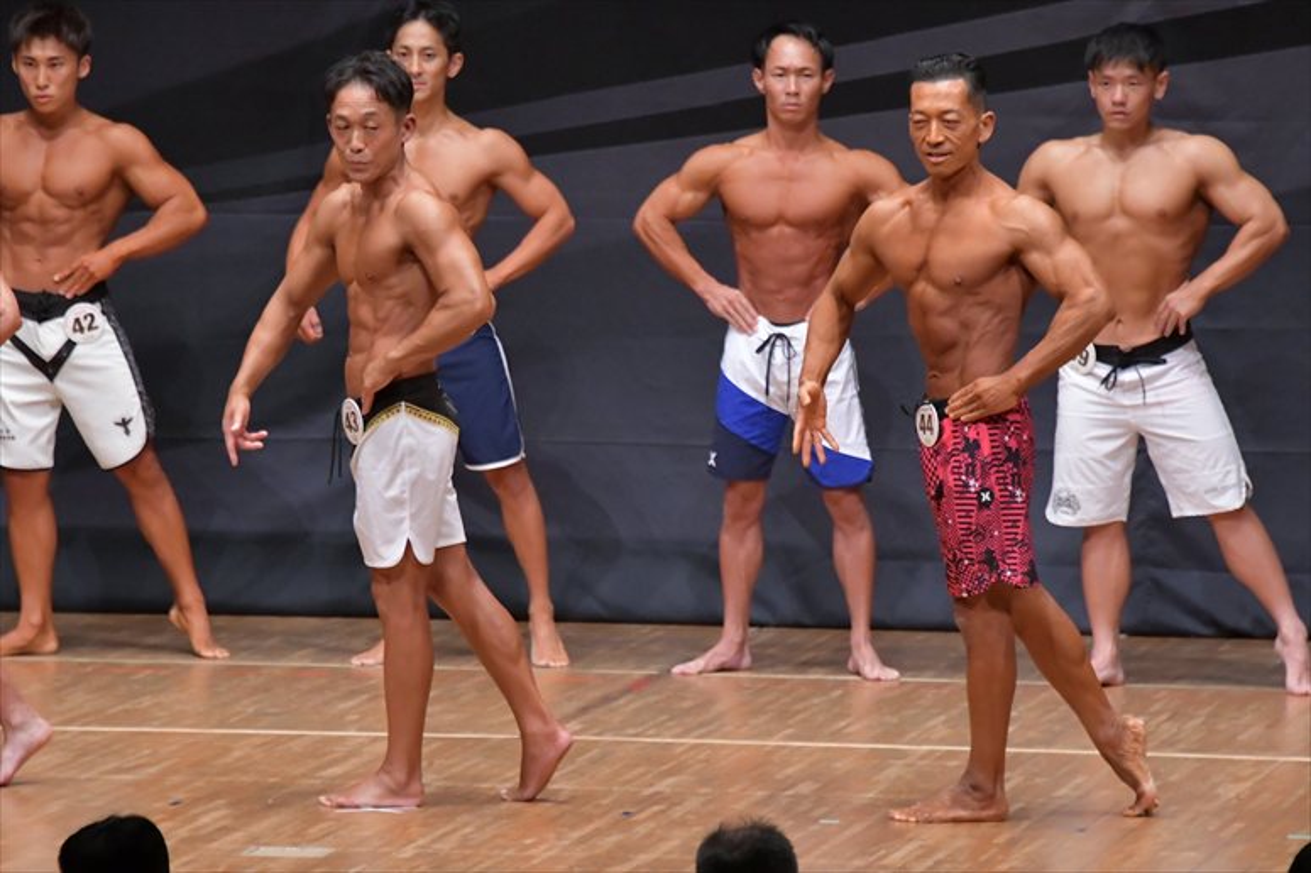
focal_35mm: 300
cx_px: 656
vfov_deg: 4.6
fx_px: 10920
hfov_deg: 6.9
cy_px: 436
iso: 6400
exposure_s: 1/400
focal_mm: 200
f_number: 5.6
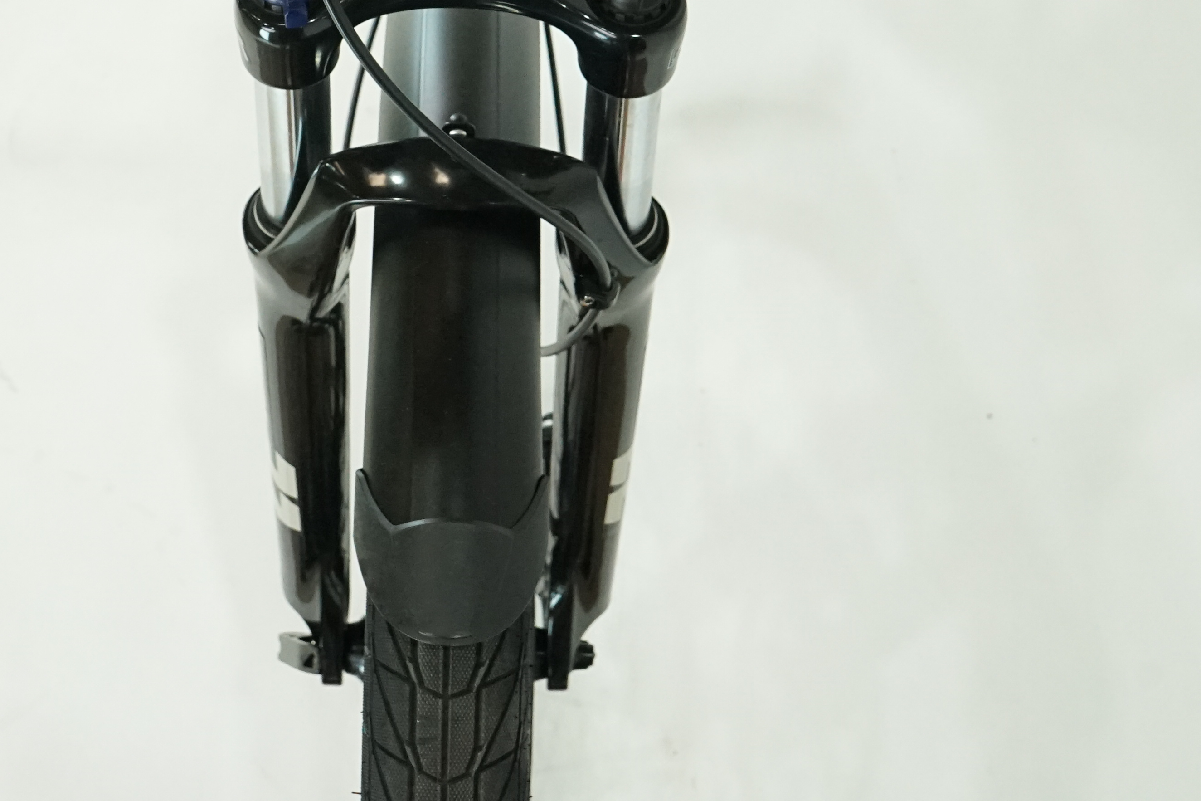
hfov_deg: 26.2
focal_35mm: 77
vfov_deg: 17.2
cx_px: 462
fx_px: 2569
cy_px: -61
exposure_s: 1/200
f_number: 8
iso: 3200
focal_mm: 34
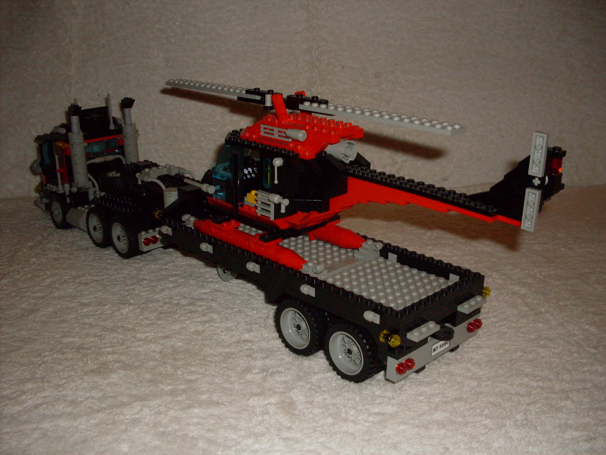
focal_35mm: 38
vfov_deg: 37.7
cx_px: 303
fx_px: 665
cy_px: 228
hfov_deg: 49.0
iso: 100
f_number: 2.8
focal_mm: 6.3
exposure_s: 1/45
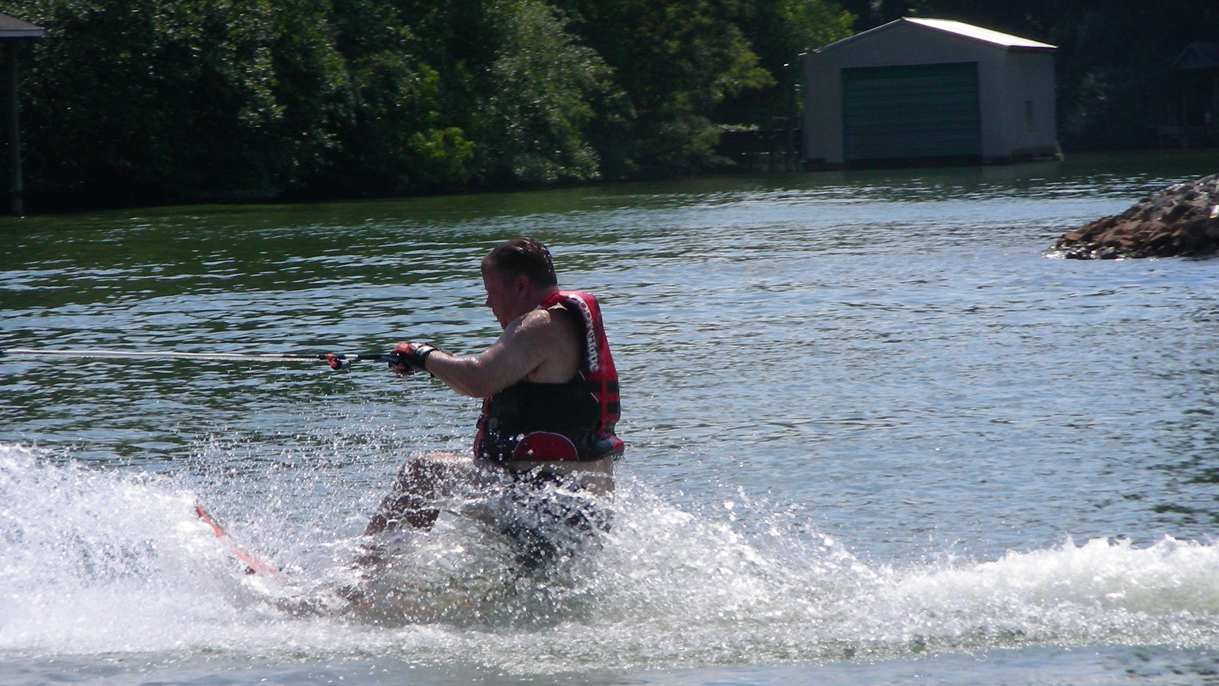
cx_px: 612
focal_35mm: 226
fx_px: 7305
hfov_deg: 9.5
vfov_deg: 5.4
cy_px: 331
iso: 50
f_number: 5.6
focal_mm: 32.7
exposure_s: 1/580
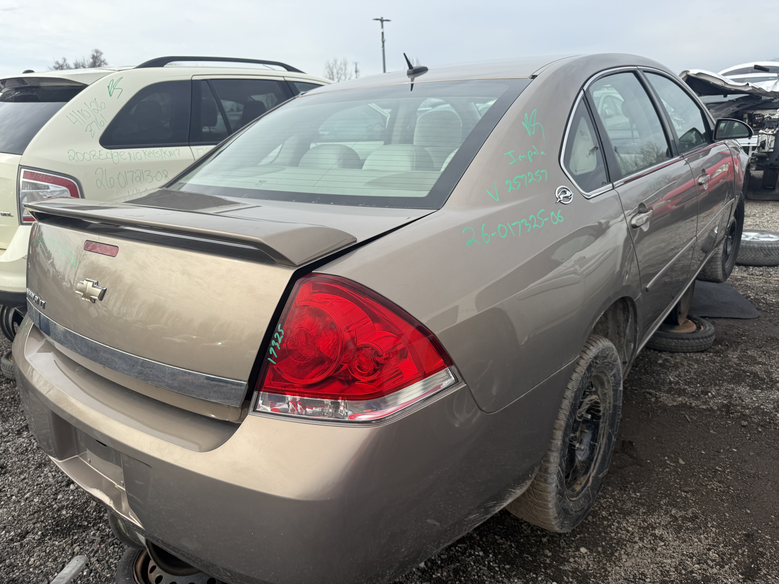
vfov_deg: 56.8
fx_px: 540
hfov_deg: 71.6
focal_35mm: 24
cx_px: 390
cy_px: 292
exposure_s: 1/3145
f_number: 1.78
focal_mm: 6.76
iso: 80
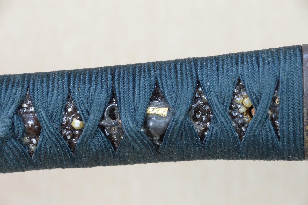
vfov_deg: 6.8
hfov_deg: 10.2
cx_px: 154
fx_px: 1731
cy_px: 102
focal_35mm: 202
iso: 400
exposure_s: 1/2
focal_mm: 135
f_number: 11
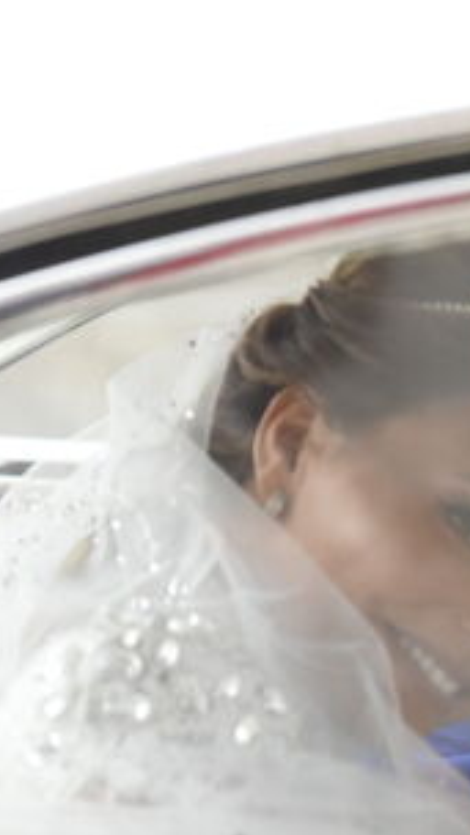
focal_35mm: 480
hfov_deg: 2.5
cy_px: 674
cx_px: 720
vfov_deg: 4.5
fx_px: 10635
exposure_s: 1/320
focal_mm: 175
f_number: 4.5
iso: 1600
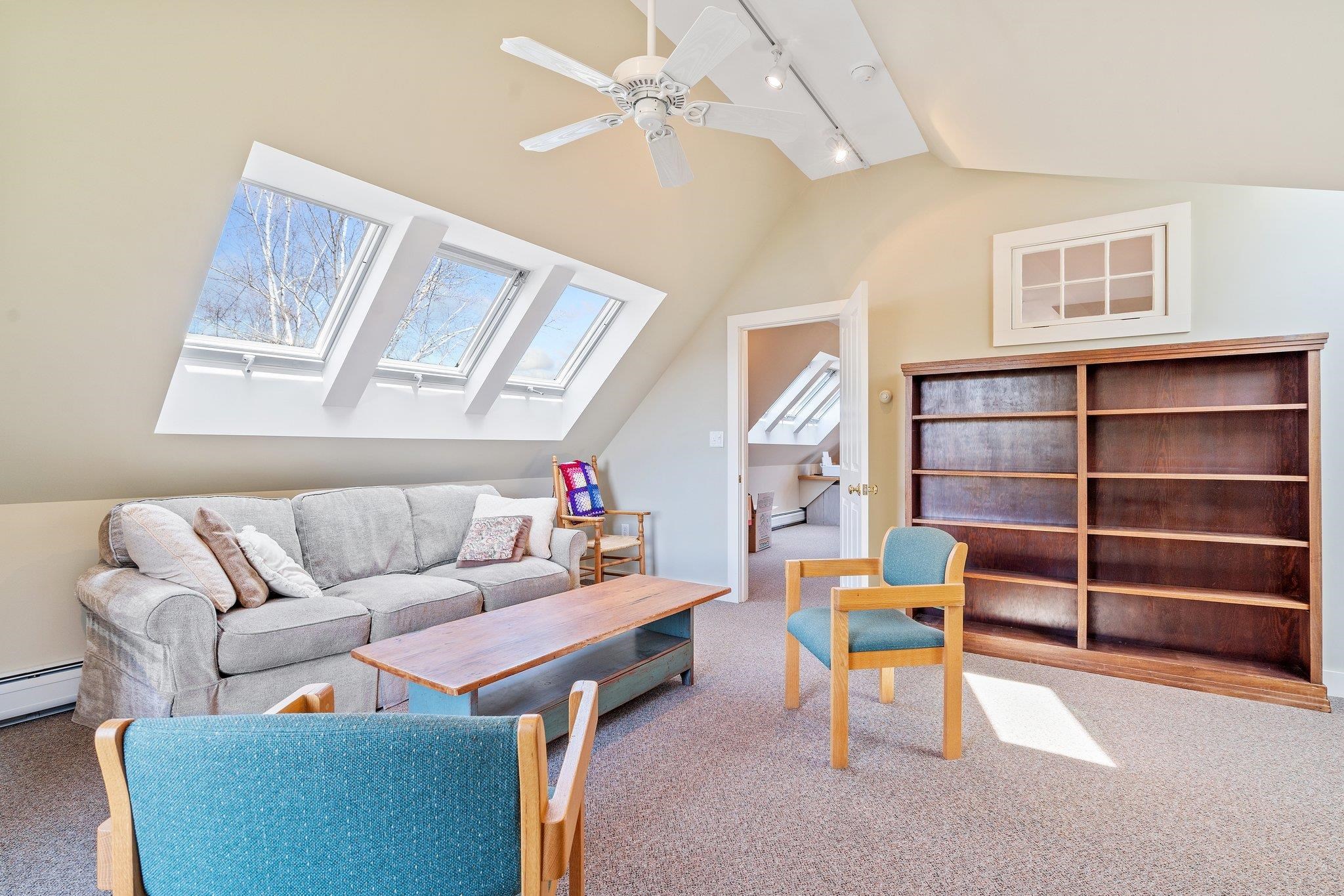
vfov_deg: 73.7
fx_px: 597
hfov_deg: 96.7
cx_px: 672
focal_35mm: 16
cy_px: 448
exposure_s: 1/4
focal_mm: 16
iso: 320
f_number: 8
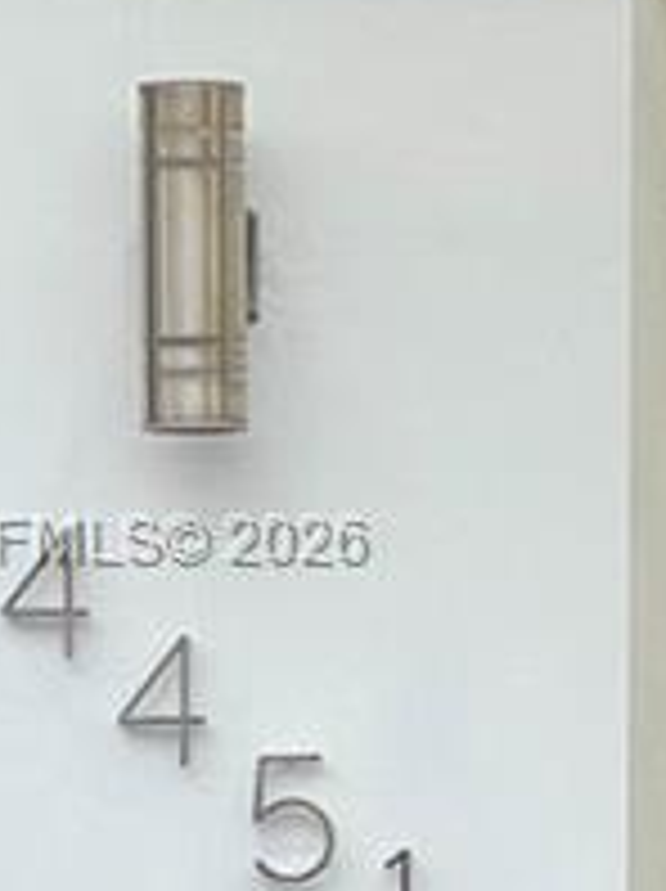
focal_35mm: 388
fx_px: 9975
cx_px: 1557
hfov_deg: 3.8
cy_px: 544
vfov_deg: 5.1
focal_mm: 7.5
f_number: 2.2
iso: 125
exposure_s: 1/120
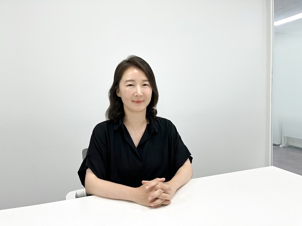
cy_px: 113
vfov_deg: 53.1
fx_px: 227
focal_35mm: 26
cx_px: 151
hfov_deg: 67.3
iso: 64
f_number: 1.6
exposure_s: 1/120
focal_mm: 5.1
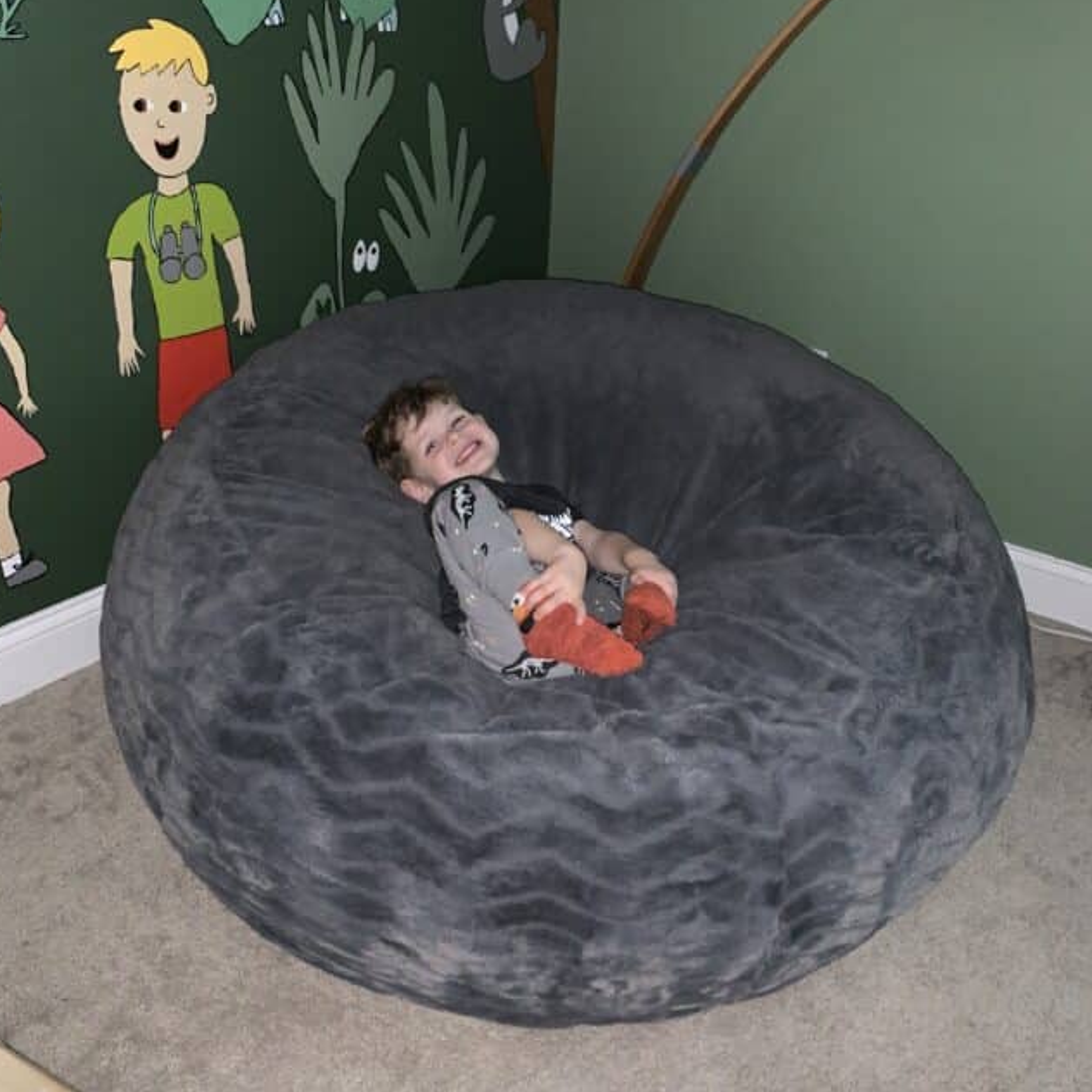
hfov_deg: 52.5
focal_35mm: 31
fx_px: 1106
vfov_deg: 52.3
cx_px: 541
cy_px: 450
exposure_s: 1/7
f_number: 1.8
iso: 200
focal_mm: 4.25
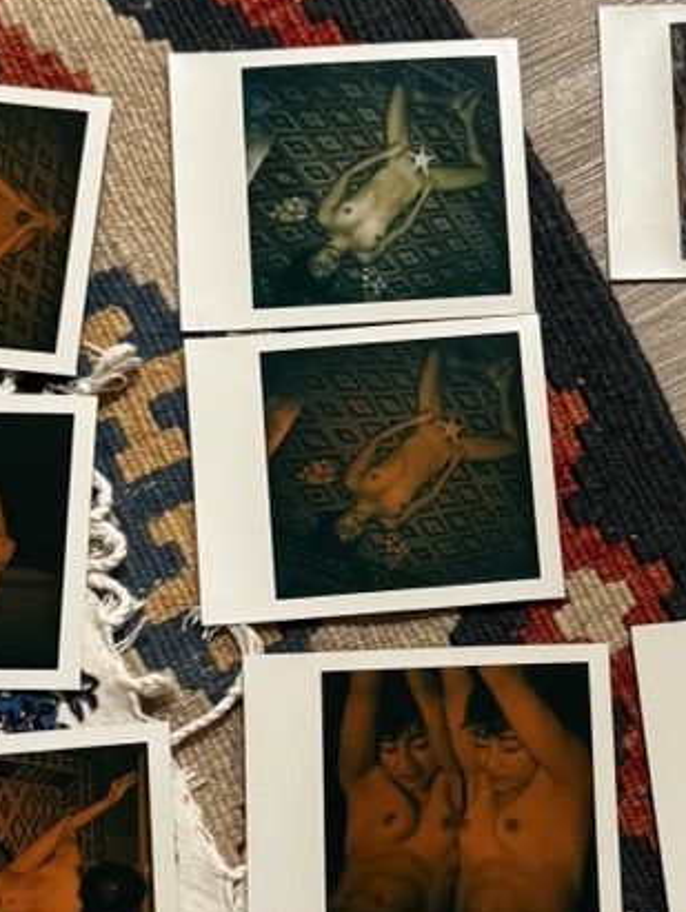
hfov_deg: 20.9
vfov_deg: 27.7
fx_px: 1847
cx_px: 522
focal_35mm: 70
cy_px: 570
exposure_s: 1/60
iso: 640
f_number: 1.78
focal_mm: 6.76
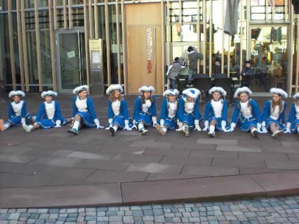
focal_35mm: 38
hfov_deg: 49.0
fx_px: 328
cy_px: 112
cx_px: 150
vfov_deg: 37.7
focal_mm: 6.3
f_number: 3.1
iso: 64
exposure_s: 1/100
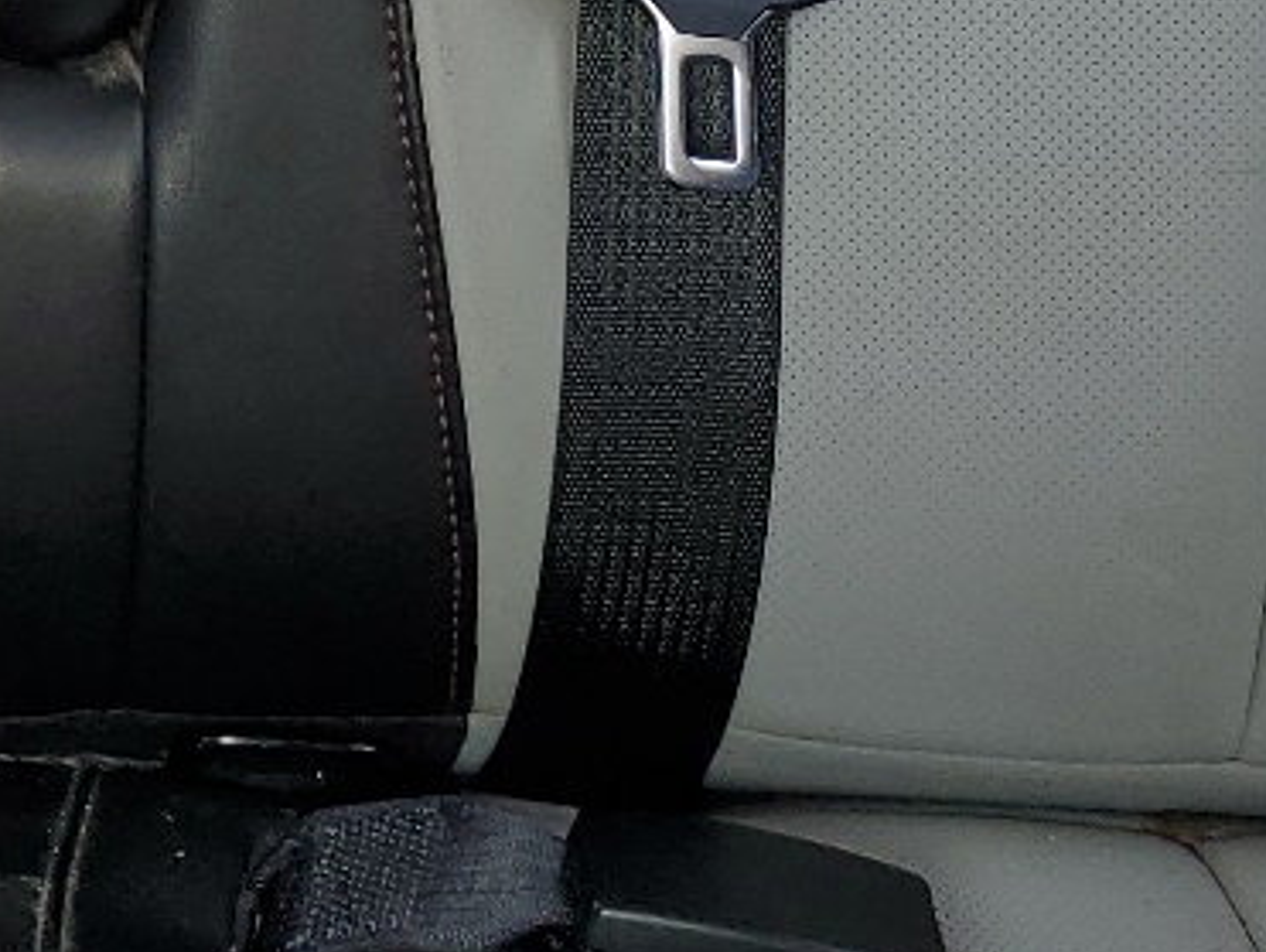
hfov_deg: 16.7
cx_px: -307
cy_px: -775
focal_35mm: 112
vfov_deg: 12.1
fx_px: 4100
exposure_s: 1/133
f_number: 1.5
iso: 50
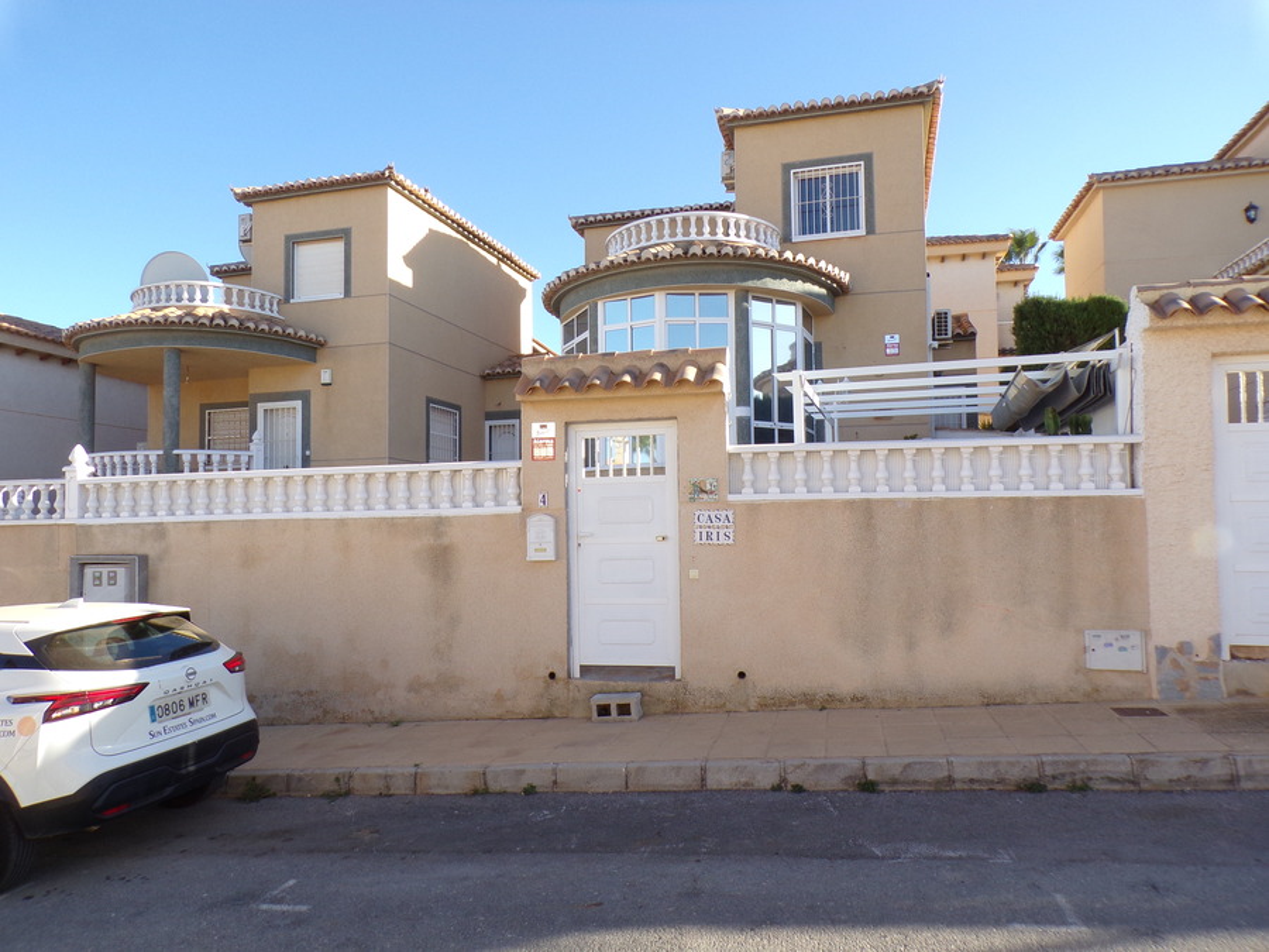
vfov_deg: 56.8
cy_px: 476
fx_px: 880
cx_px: 634
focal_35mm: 24
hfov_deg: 71.6
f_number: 5.8
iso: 80
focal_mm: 4.3
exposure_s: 1/110
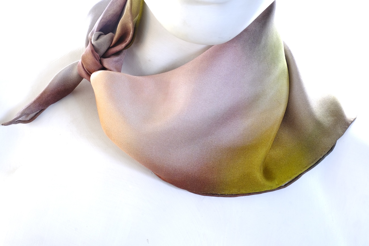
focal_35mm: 70
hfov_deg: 28.8
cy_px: 123
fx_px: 718
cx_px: 184
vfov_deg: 19.5
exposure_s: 1/1.3
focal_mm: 46.6
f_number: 20
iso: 400
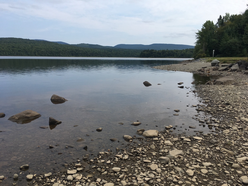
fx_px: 208
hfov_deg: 61.7
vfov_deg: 48.2
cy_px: 93
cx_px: 124
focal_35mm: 29
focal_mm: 4.15
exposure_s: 1/1241
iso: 25
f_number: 2.2
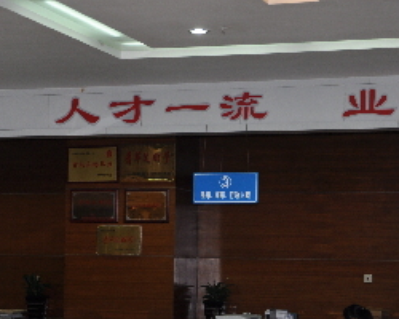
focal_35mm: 108
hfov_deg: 17.8
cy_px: 258
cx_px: 181
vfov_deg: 14.2
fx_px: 1275
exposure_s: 1/60
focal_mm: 32
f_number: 4.2
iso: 200
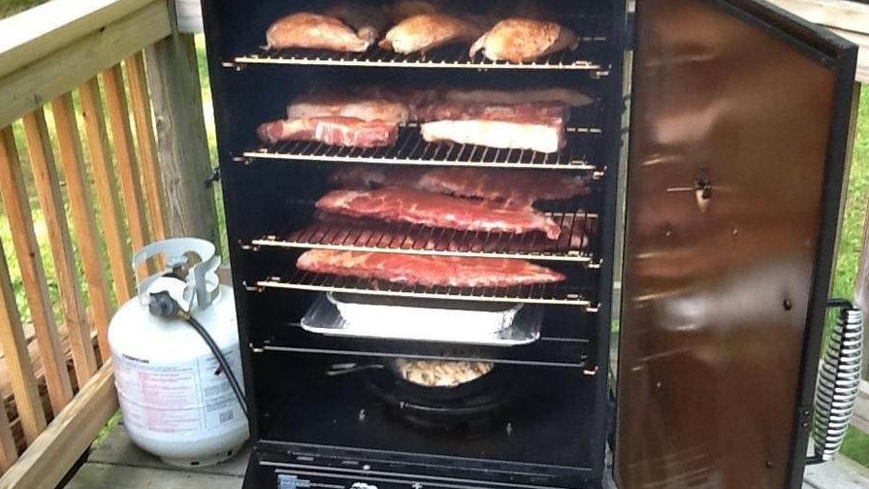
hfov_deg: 56.6
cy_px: 263
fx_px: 806
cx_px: 434
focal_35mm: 35
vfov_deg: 33.7
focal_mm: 2.03
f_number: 2.4
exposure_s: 1/60
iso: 80
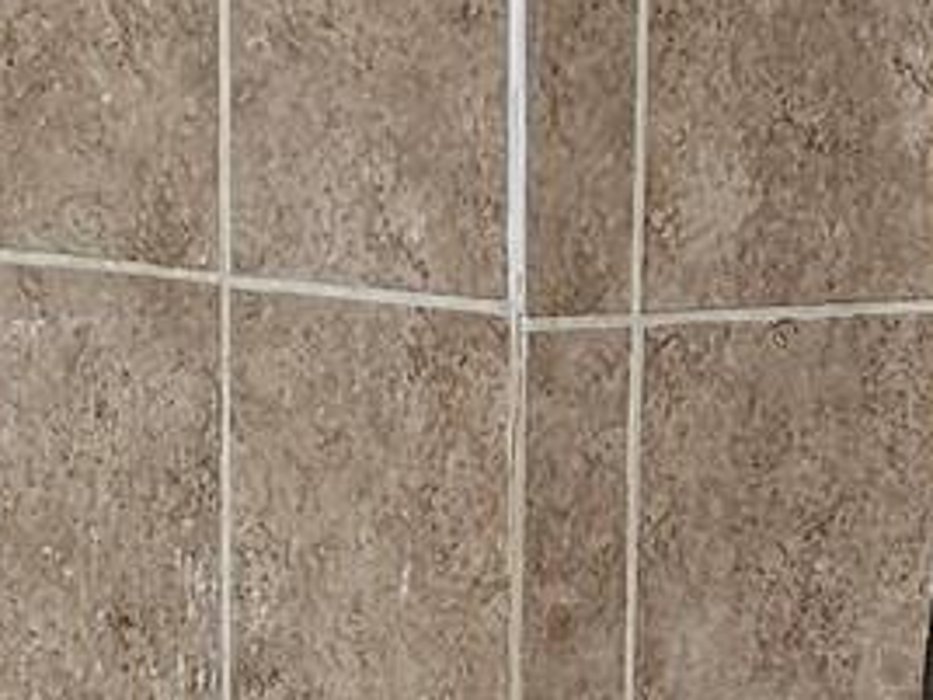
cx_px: 574
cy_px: 933
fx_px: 4744
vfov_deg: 8.3
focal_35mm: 176
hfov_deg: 11.2
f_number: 1.7
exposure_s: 1/60
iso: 640
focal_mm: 6.3
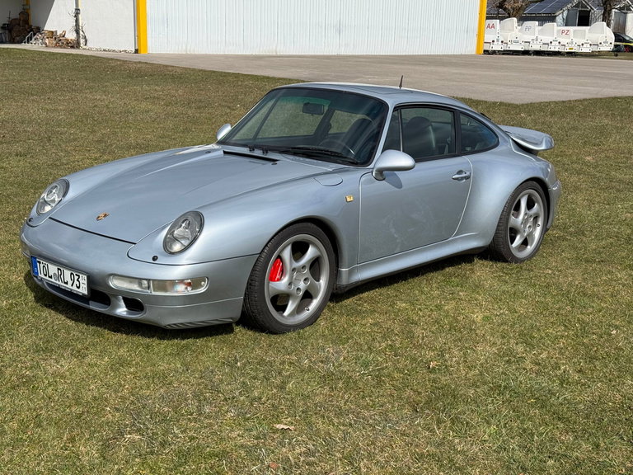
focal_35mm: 48
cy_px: 238
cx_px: 316
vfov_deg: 30.3
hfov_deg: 39.7
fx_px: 878
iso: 64
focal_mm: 6.76
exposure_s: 1/7143
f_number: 1.78
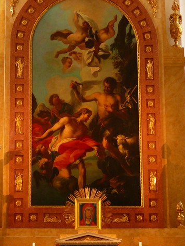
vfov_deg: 14.7
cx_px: 63
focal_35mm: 134
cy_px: 70
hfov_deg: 11.0
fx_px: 956
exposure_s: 1/10
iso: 200
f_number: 3.2
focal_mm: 17.8
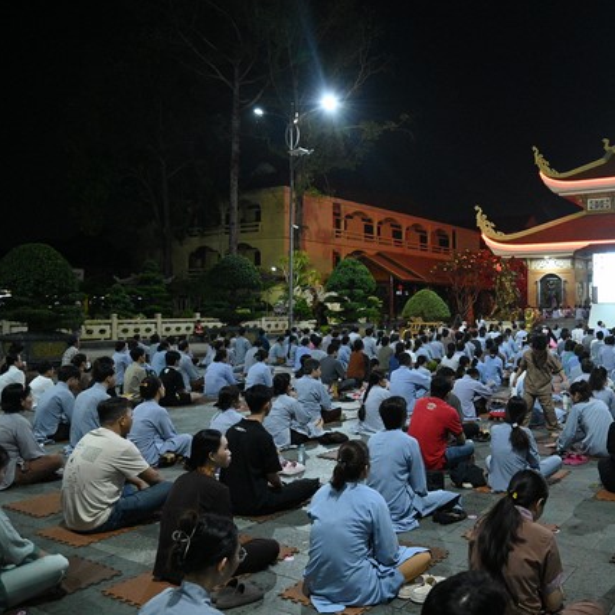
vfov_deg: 52.5
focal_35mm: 31
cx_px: 443
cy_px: 305
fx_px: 623
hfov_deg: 50.8
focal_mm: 24
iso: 12800
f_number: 4.5
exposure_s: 1/200
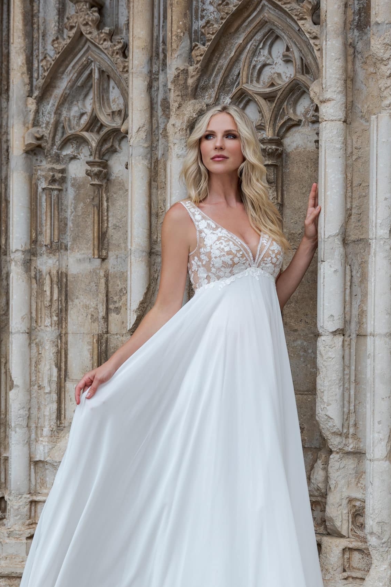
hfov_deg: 19.7
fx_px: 1124
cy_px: 354
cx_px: 214
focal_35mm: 69
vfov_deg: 29.2
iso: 200
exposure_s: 1/800
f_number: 3.2
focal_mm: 46
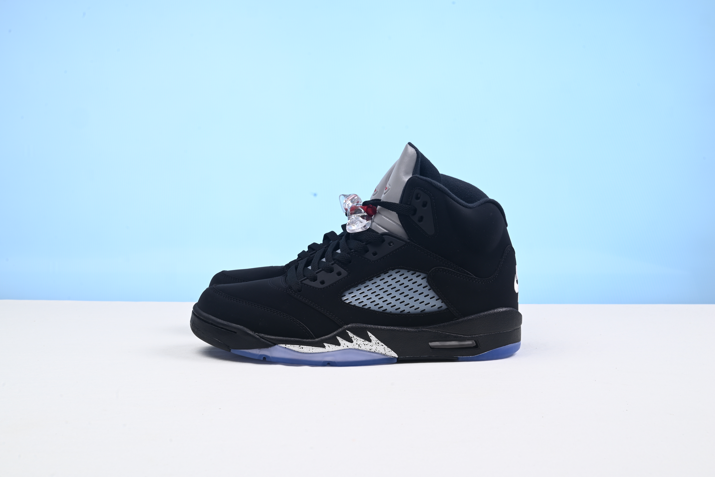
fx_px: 795
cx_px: 358
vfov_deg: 33.4
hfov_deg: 48.4
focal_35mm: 40
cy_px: 238
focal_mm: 40
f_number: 16
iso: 100
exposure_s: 1/2
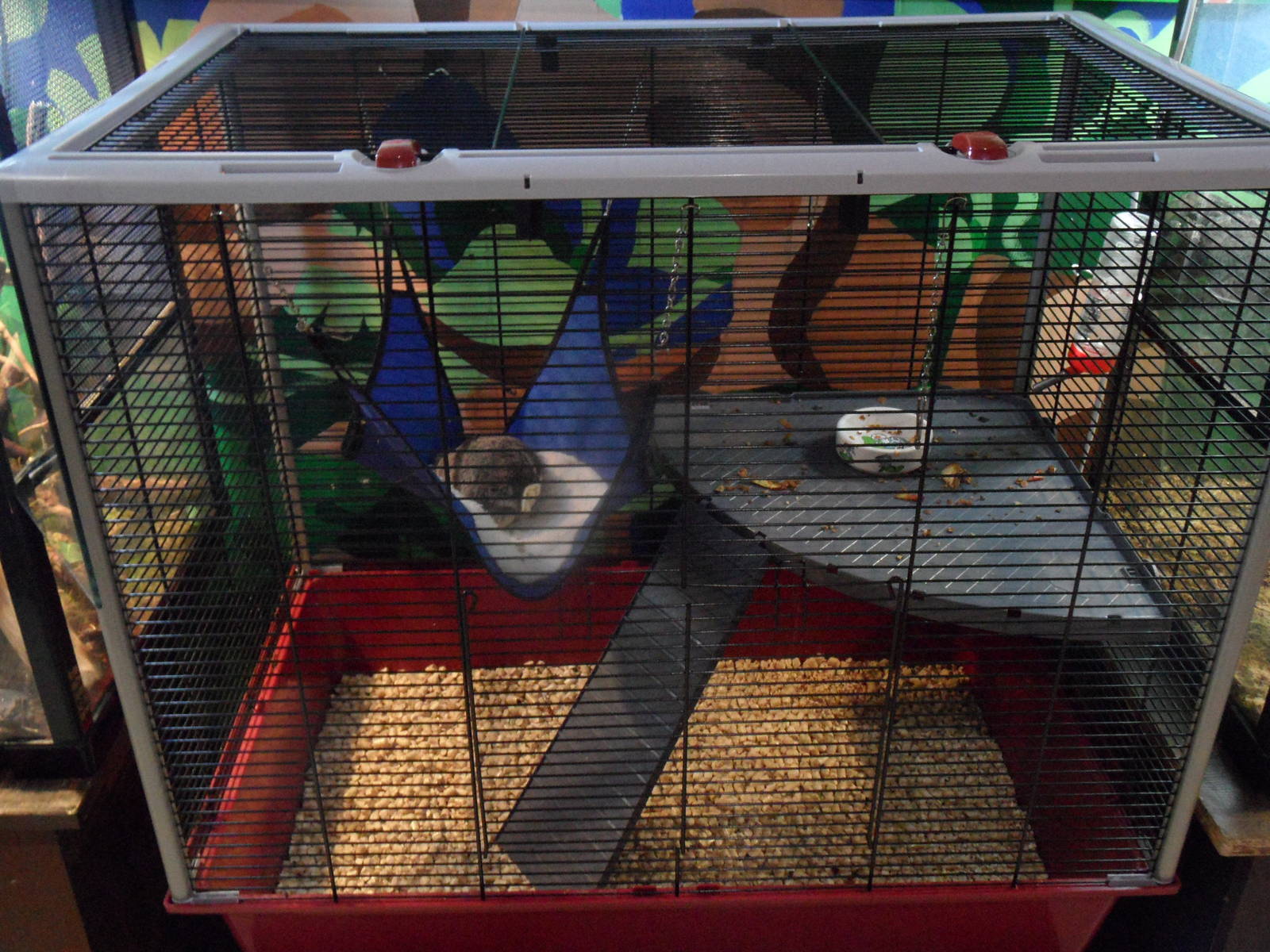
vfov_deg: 44.2
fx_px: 1174
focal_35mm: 32
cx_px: 635
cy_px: 476
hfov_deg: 56.8
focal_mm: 5.3
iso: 400
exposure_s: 1/4
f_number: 3.4
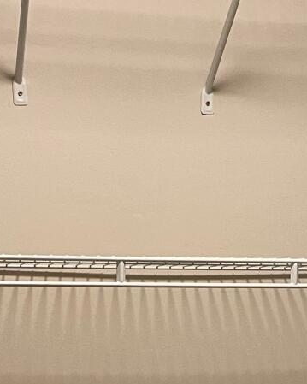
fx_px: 1284
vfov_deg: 16.3
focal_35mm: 113
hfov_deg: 13.6
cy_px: 458
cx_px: 225
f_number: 1.6
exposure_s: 1/60
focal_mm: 4.2
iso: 100
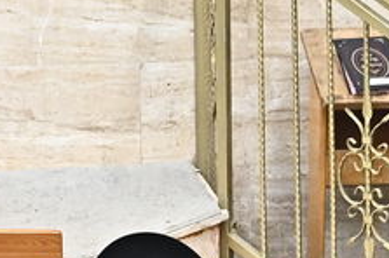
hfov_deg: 3.1
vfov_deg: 2.1
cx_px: -112
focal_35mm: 660
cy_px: 17
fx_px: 7121
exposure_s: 1/160
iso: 2000
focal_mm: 105
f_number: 5
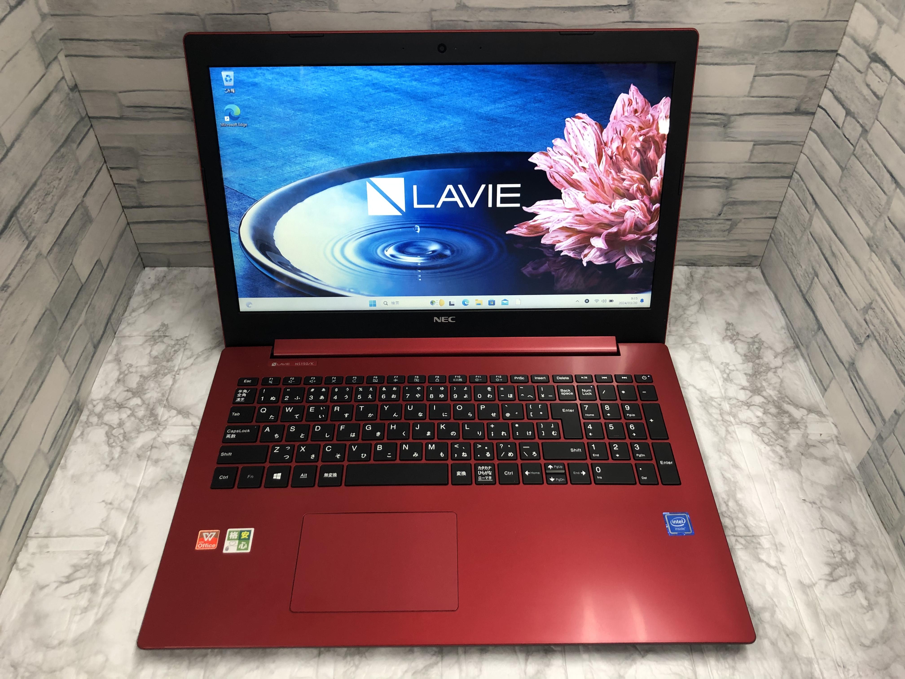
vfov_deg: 49.7
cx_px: 452
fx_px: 732
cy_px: 340
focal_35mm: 28
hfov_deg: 63.4
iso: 32
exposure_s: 1/30
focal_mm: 3.99
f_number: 1.8
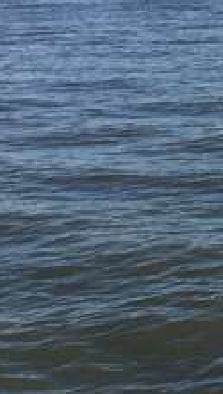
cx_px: 623
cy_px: 75
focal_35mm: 122
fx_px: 1277
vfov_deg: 17.4
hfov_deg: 8.6
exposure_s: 1/981
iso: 25
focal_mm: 3.3
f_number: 2.4
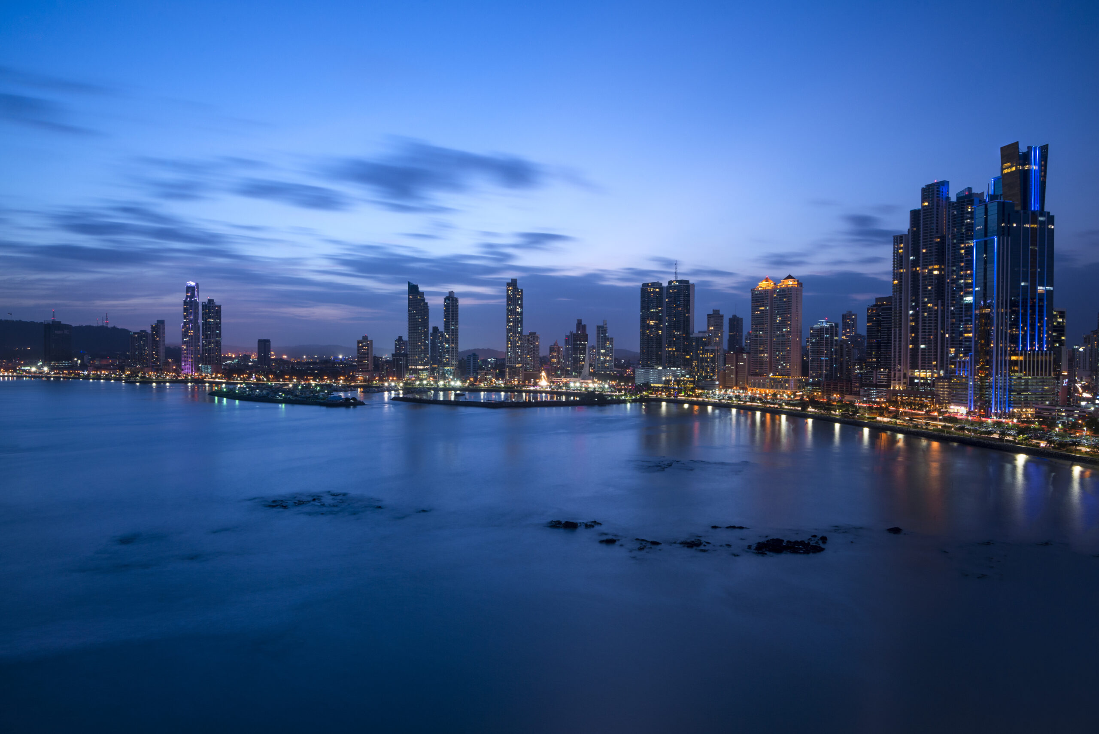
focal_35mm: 22
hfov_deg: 78.6
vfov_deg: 57.3
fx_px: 672
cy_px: 367
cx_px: 550
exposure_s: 25
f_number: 11
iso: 100
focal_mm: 22
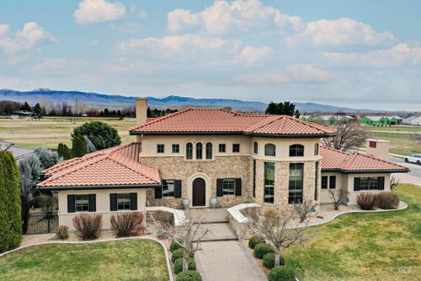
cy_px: 140
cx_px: 210
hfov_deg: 65.5
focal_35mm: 28
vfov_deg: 46.4
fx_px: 327
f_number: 5
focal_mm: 10.26
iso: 100
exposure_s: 1/320
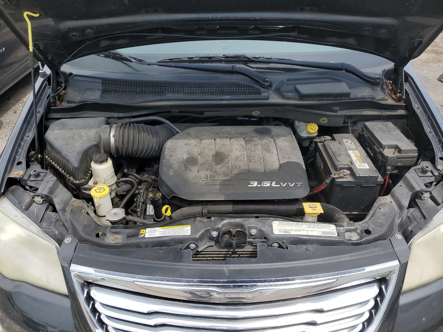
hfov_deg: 67.3
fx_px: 333
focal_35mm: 26
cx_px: 222
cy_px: 166
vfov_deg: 53.1
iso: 50
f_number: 1.5
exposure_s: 1/2000
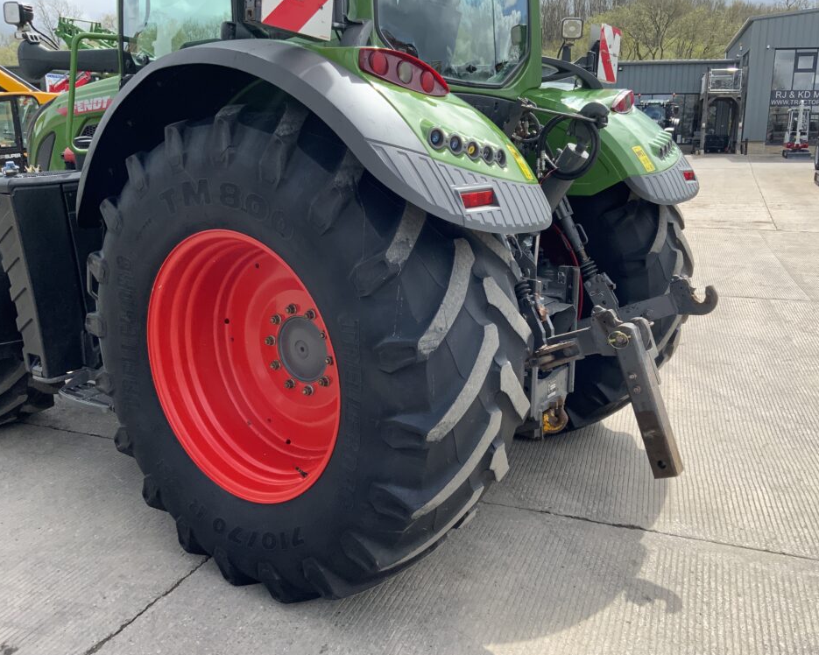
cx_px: 444
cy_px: 332
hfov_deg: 57.1
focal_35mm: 31
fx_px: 751
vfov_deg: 47.1
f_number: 1.8
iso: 16
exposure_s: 1/944
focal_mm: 3
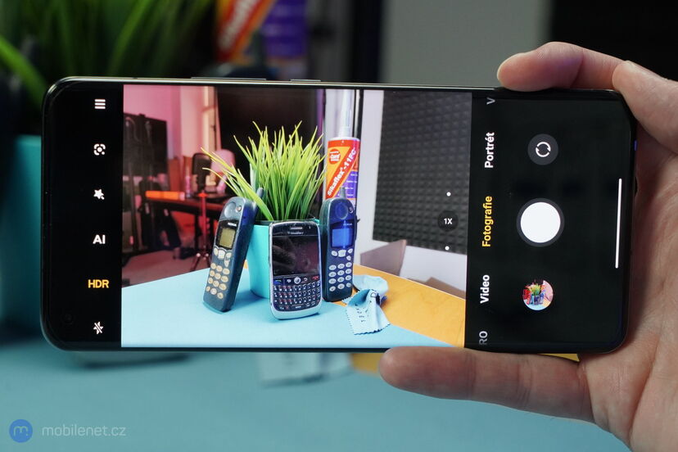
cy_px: 226
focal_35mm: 70
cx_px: 339
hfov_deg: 28.8
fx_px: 1318
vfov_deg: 19.5
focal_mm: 70
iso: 3200
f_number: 8
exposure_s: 1/200
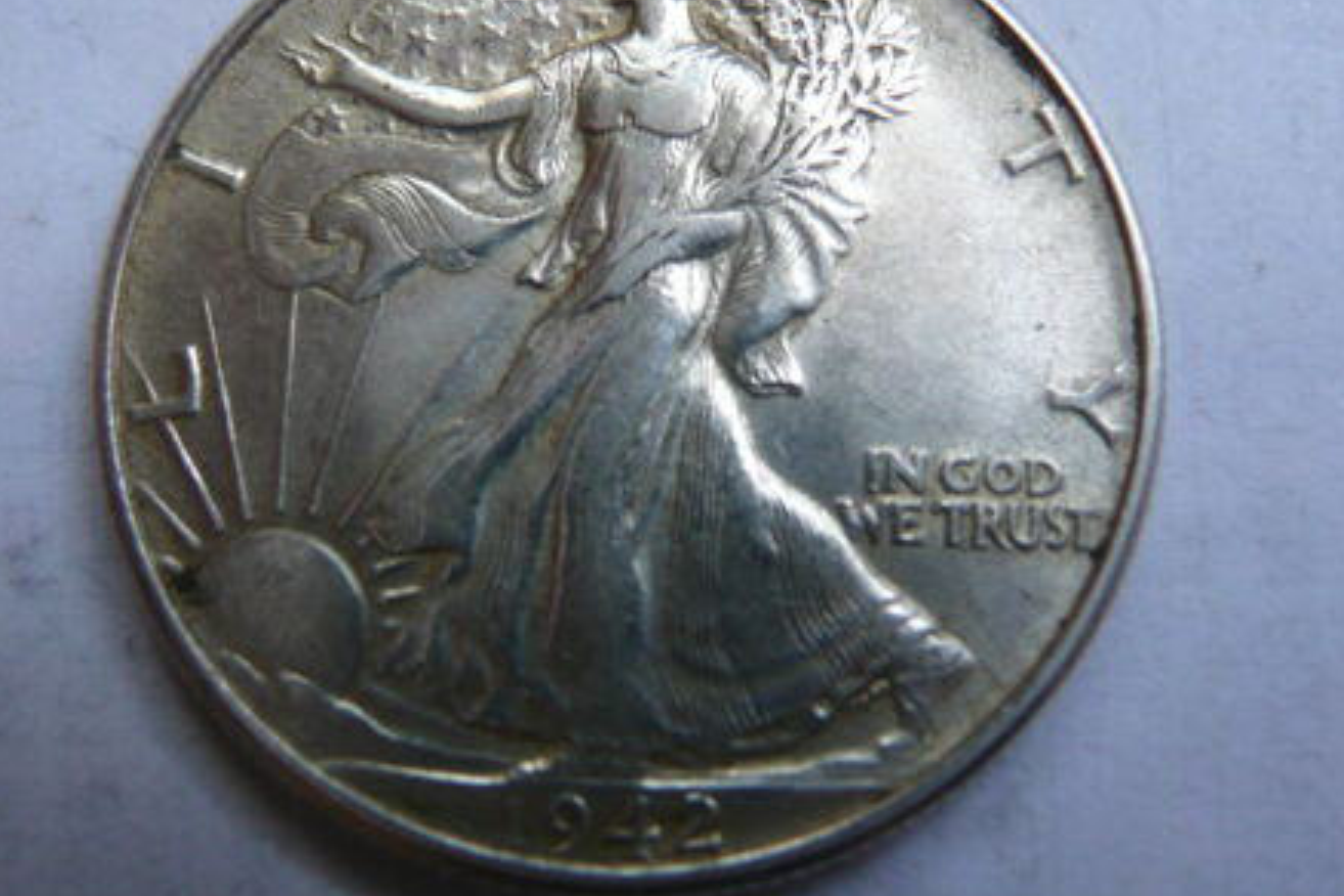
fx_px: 1531
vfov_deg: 32.6
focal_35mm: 41
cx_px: 623
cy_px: 380
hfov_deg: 47.4
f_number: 3.7
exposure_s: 1/30
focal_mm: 5.8
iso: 125
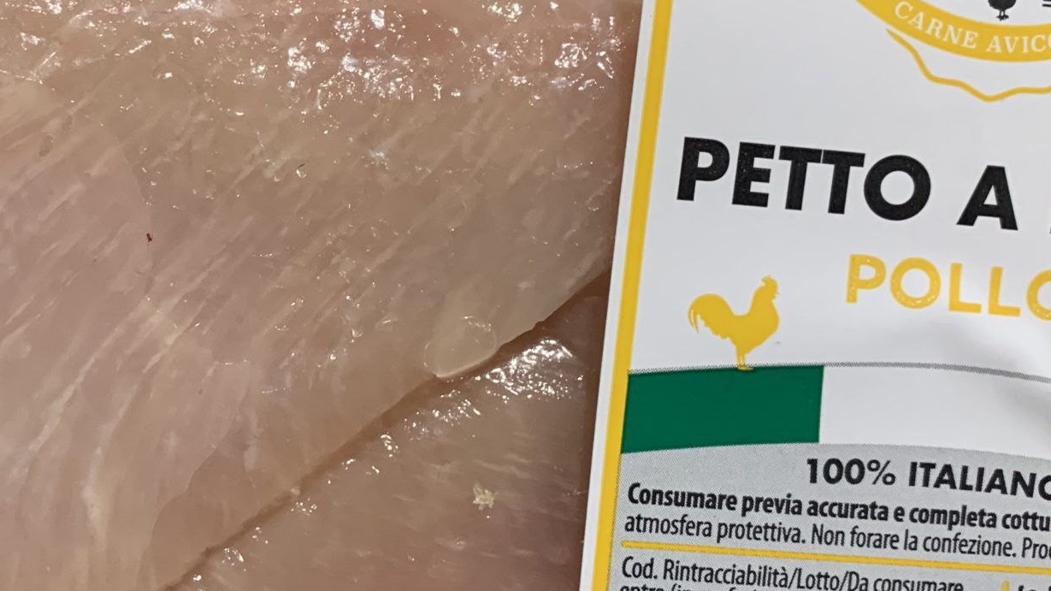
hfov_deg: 34.7
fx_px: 1644
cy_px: 217
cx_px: 256
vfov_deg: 20.3
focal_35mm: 59
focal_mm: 4.25
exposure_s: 1/66
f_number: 1.8
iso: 100
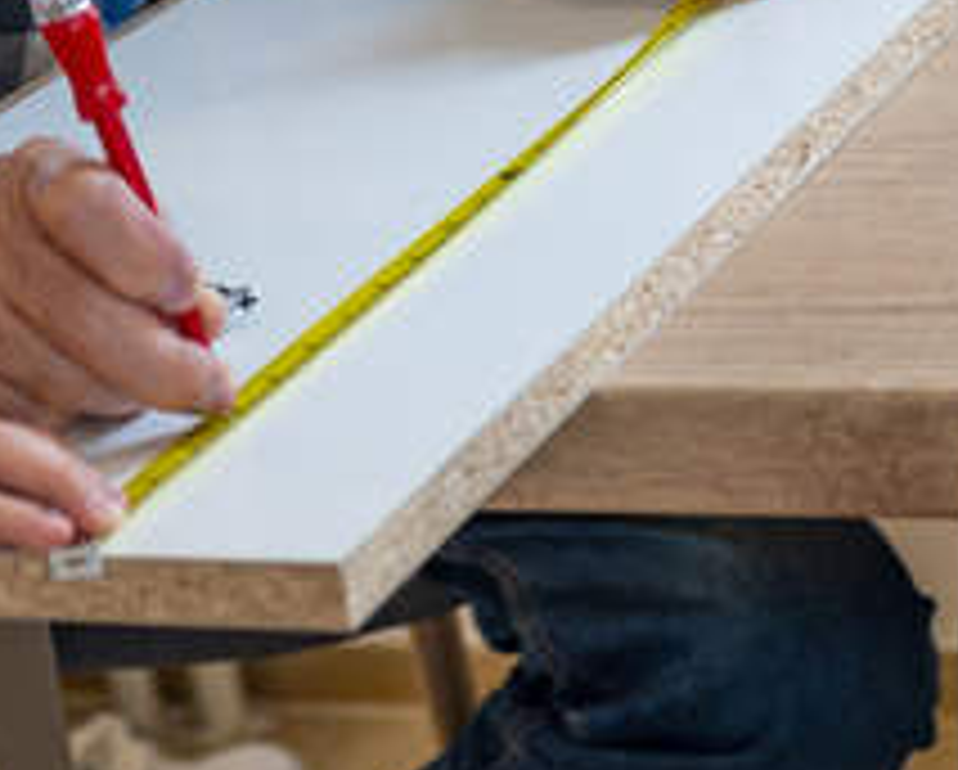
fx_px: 4372
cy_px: -545
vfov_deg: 9.6
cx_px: 211
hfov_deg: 12.5
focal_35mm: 154
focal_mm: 35
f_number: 3.2
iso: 400
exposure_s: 1/200
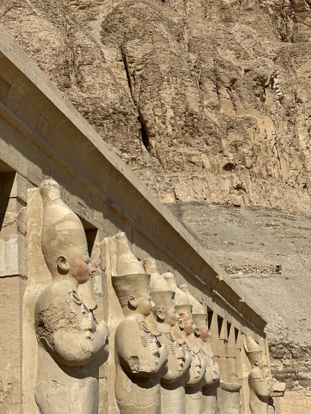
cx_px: 156
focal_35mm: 77
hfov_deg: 19.1
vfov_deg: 25.3
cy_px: 207
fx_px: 922
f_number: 2.8
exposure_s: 1/2273
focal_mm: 9
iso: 32
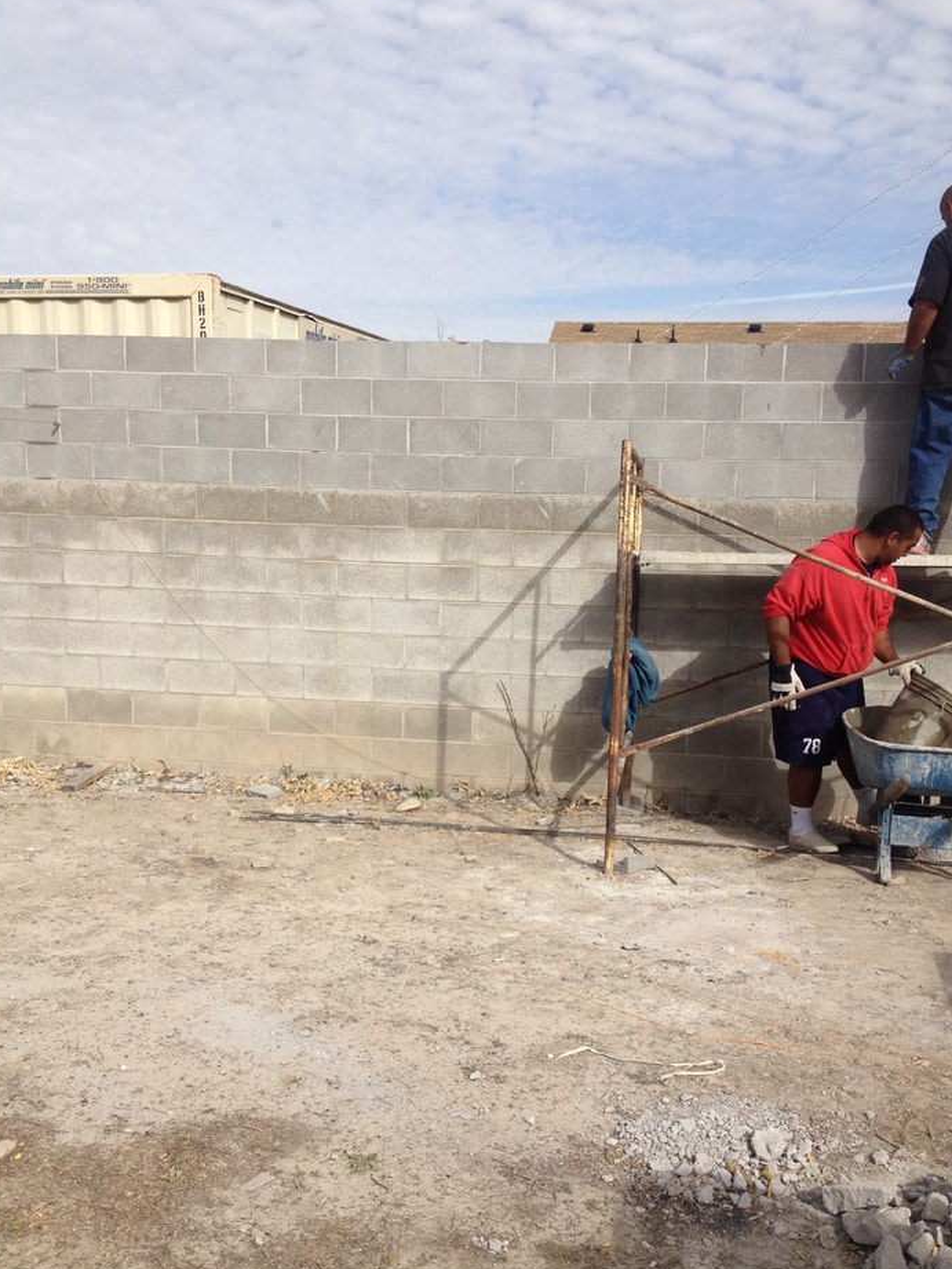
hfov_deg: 37.7
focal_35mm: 38
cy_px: 674
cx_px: 501
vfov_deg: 48.9
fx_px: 1393
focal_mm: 4.28
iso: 50
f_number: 2.4
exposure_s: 1/1972
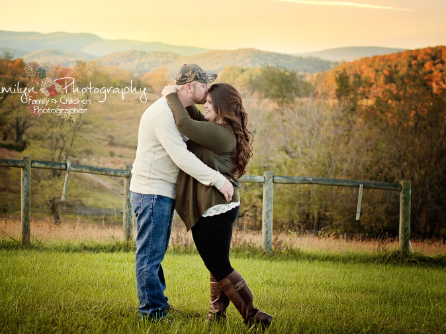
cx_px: 195
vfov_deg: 18.0
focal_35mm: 82
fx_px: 1056
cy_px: 167
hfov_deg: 23.8
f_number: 2.8
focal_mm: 50
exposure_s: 1/800
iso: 250
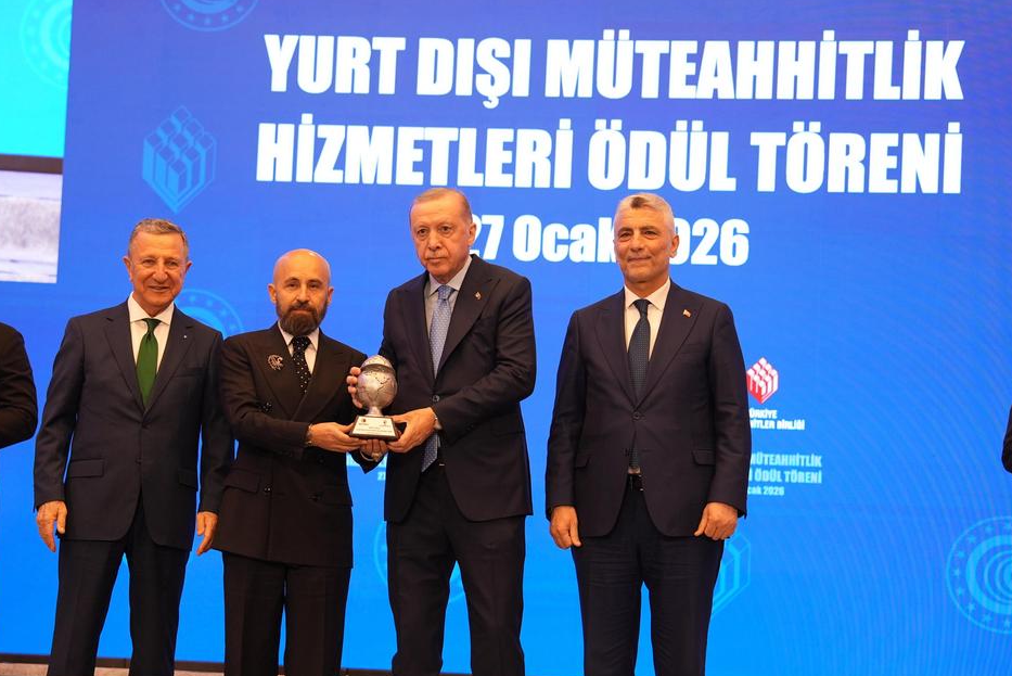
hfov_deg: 22.6
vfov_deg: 15.2
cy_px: 423
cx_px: 394
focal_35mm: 90
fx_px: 2531
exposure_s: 1/100
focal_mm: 70
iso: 1000
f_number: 2.8
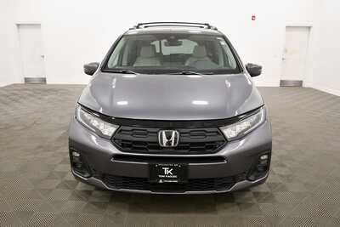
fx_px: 283
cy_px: 114
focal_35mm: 30
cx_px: 170
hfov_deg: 61.9
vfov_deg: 43.6
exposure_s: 1/125
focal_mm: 20
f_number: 5.6
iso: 1250
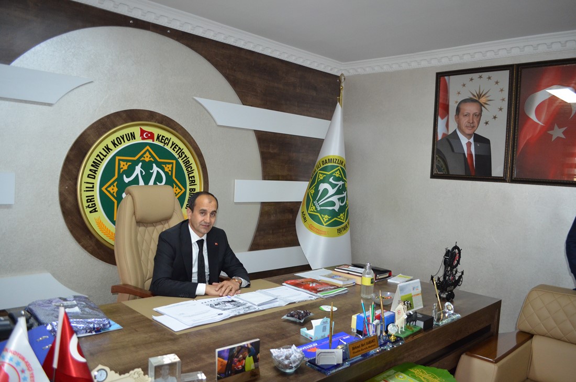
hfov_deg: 67.5
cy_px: 191
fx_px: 431
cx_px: 288
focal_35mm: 27
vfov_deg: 47.8
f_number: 3.5
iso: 1600
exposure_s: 1/60
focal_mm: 18
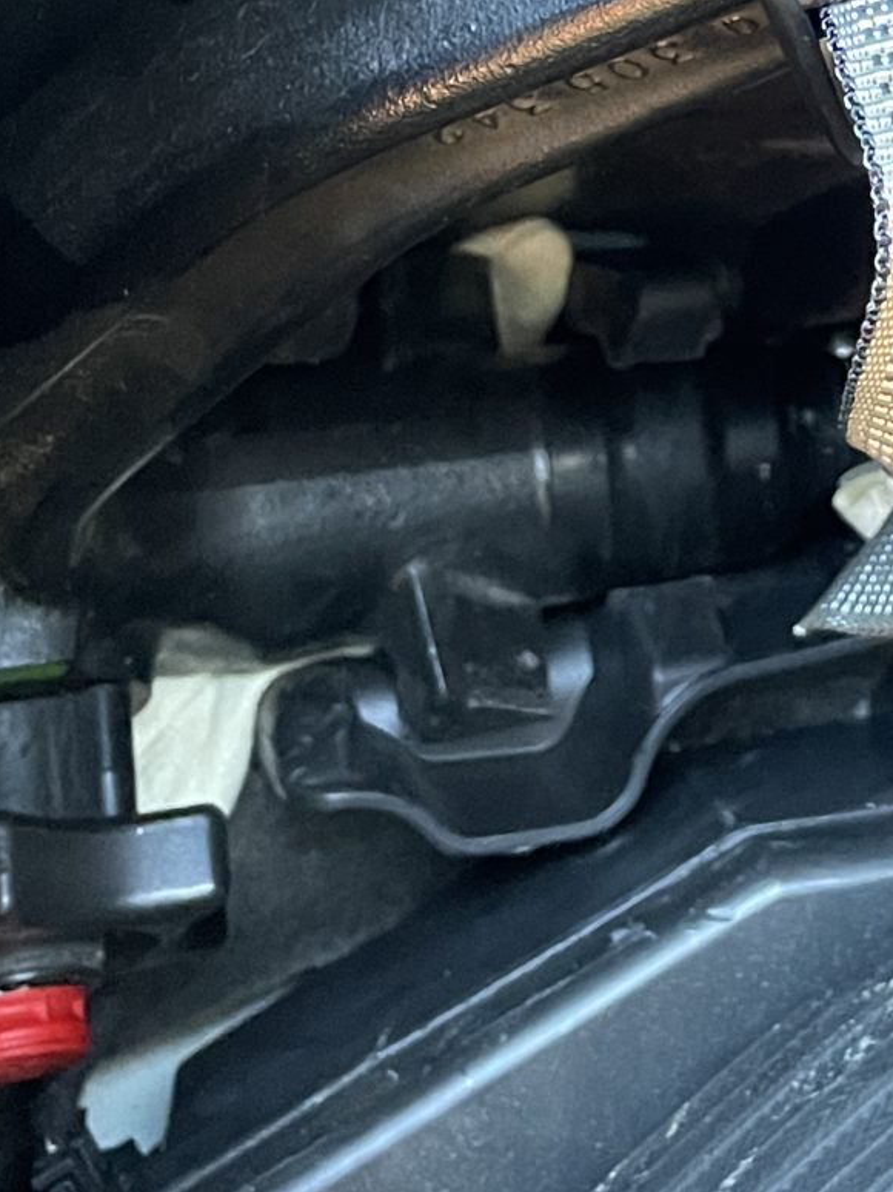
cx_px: 955
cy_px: -273
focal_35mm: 86
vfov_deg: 21.1
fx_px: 2960
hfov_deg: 16.7
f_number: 1.6
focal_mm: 4.2
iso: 500
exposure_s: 1/46
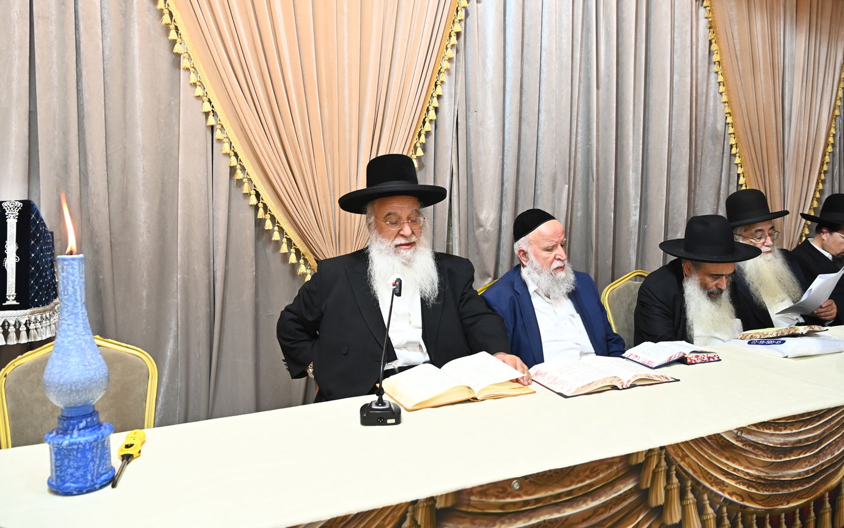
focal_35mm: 31
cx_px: 428
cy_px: 246
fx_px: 713
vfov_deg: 40.6
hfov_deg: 61.2
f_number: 5.6
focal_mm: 30
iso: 1250
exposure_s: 1/125
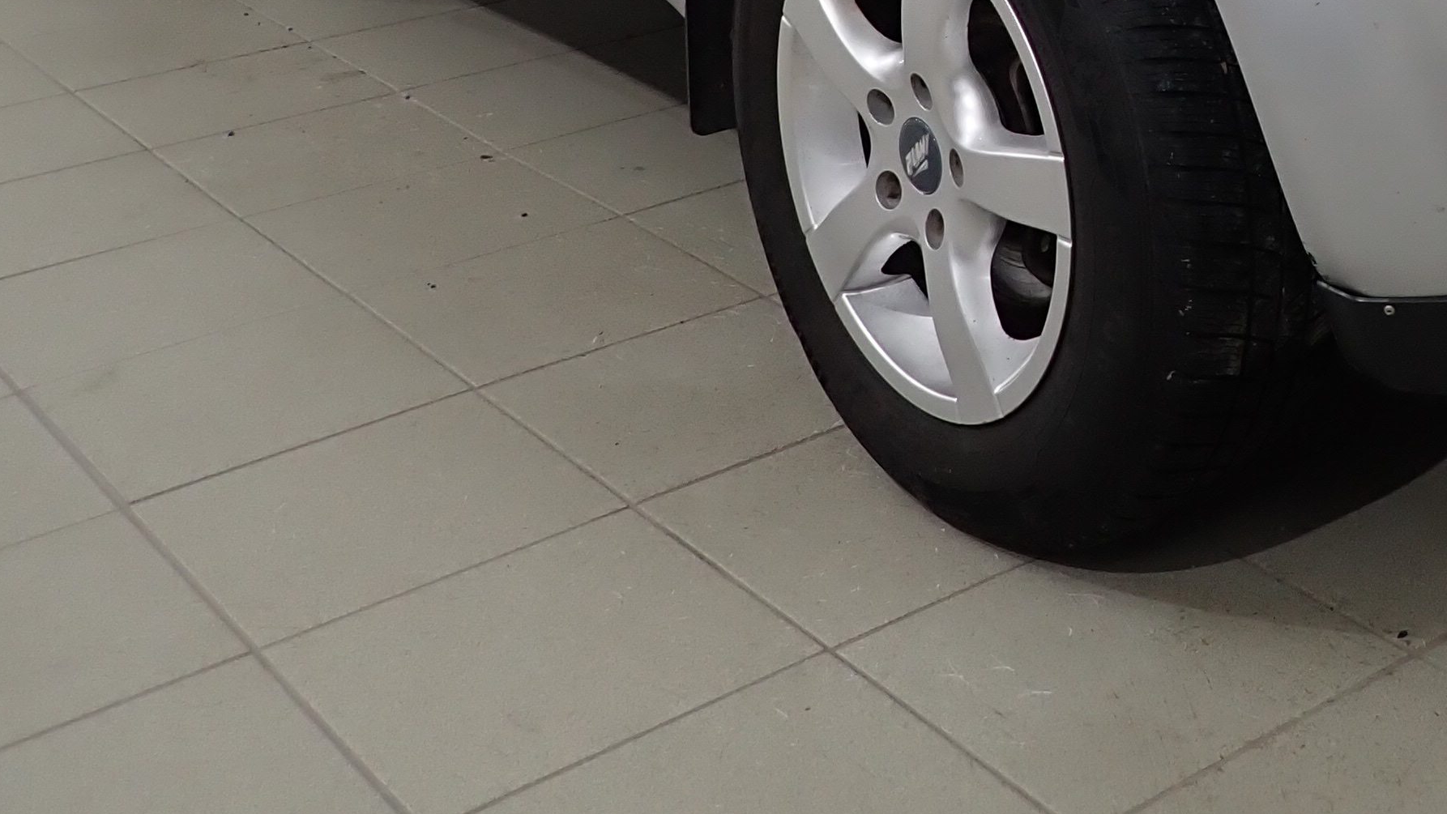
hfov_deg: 32.5
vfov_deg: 17.7
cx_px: 1317
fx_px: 2341
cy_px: -398
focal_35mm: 61
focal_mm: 4.5
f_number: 2
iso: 125
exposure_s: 1/60
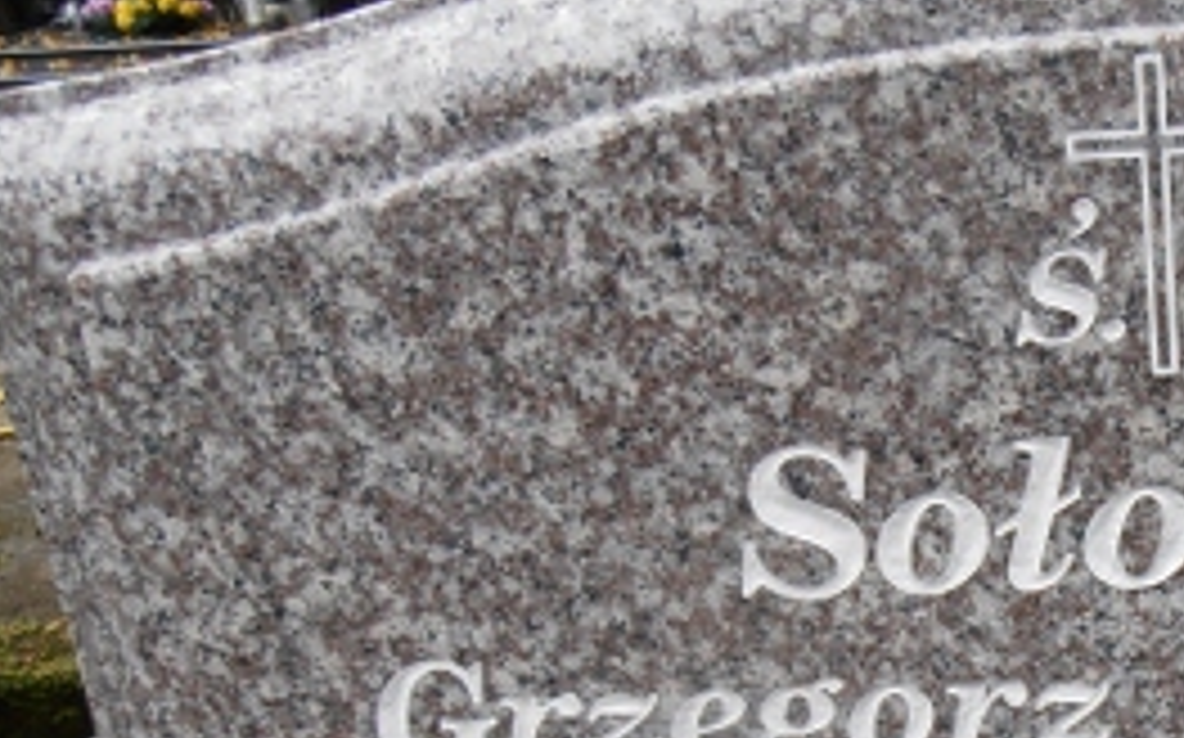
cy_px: 698
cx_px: 1166
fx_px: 1999
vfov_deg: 20.4
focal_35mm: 62
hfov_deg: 30.8
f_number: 3
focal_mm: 4.2
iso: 80
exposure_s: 1/125
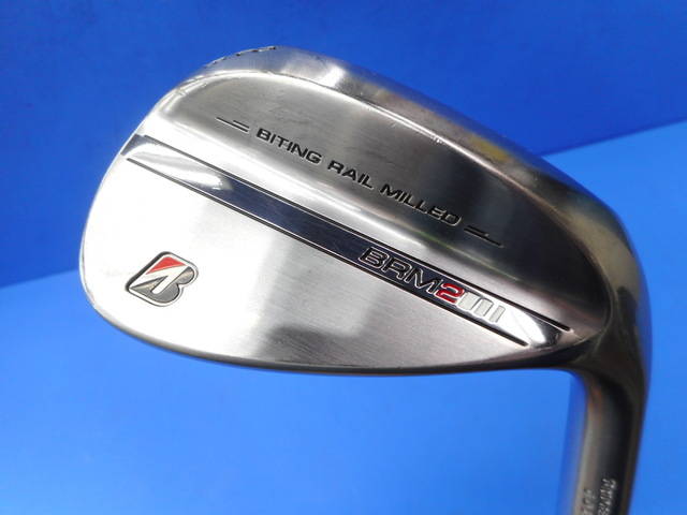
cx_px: 344
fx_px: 496
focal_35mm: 25
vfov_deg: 54.9
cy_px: 258
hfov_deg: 69.4
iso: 80
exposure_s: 1/40
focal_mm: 4.5
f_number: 3.7
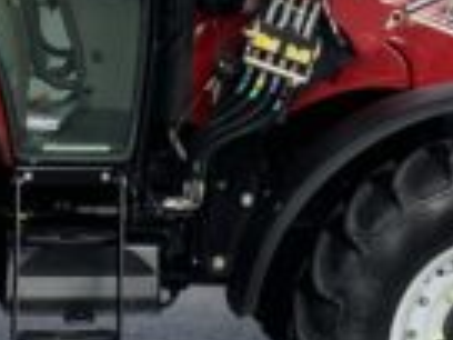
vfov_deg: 10.8
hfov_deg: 14.5
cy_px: -17
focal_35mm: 136
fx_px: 1780
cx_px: 300
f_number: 1.8
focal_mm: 3
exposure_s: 1/1412
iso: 16
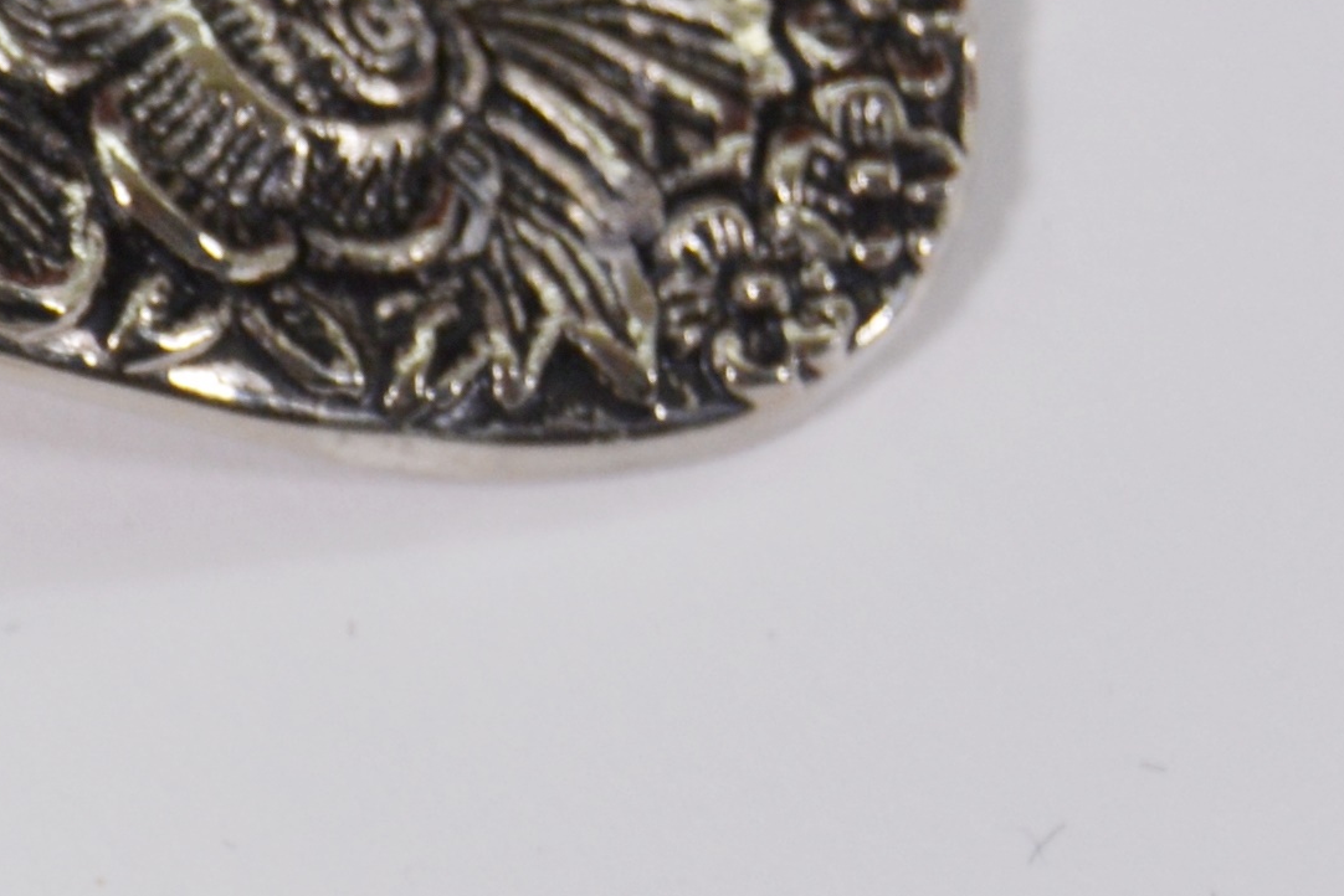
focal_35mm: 316
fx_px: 11800
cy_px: 91
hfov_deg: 6.4
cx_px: -1112
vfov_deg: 4.3
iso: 280
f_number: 5.6
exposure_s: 1/125
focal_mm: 38
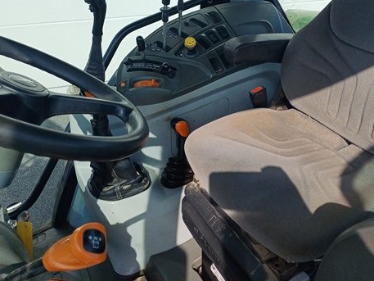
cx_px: 187
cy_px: 86
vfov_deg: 40.0
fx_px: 378
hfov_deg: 52.6
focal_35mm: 35
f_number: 1.8
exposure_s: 1/1024
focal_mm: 4.65
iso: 50
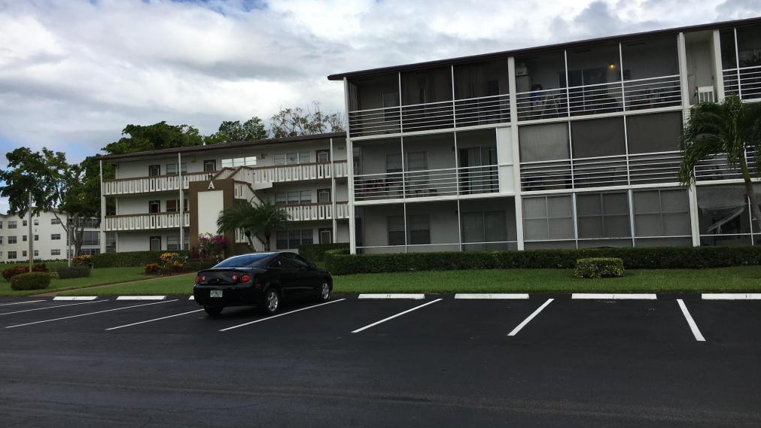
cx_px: 379
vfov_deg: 36.7
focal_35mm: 32
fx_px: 646
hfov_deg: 61.0
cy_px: 192
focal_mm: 4.15
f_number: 2.2
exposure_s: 1/1972
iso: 25
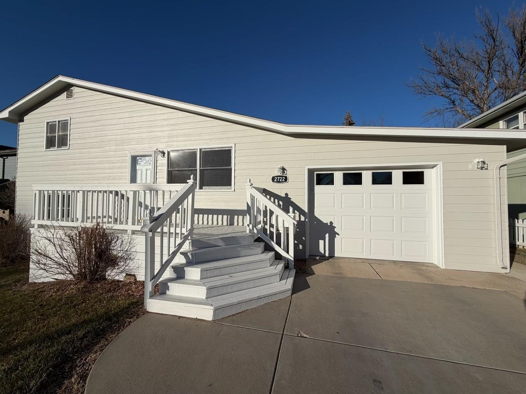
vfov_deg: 85.7
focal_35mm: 14
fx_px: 213
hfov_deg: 102.1
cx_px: 263
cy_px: 197
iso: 20
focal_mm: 2.22
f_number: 2.2
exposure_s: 1/1901
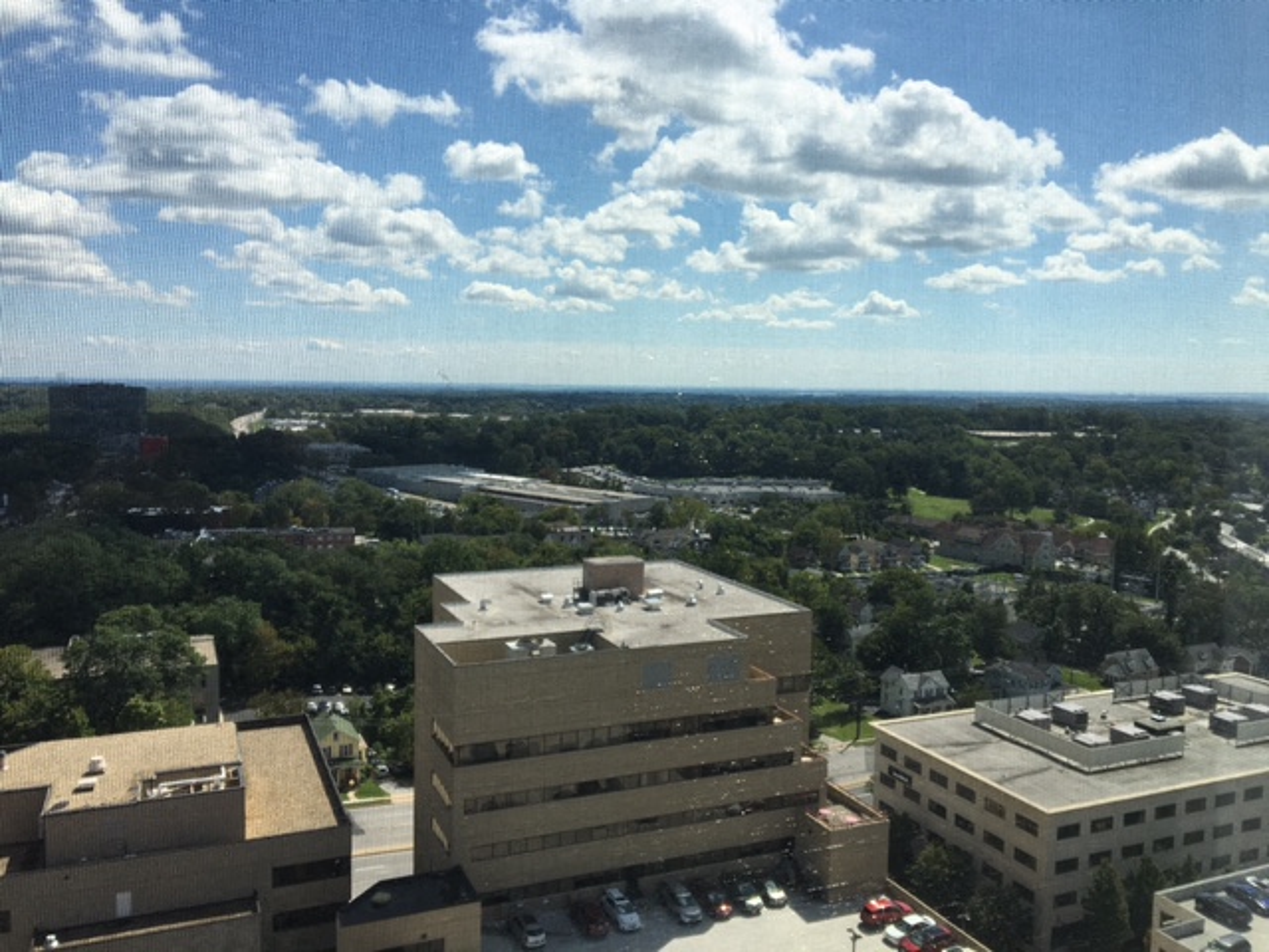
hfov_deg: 61.7
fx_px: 1063
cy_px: 476
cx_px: 634
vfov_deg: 48.2
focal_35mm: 29
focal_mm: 4.15
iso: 25
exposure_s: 1/1183
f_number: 2.2
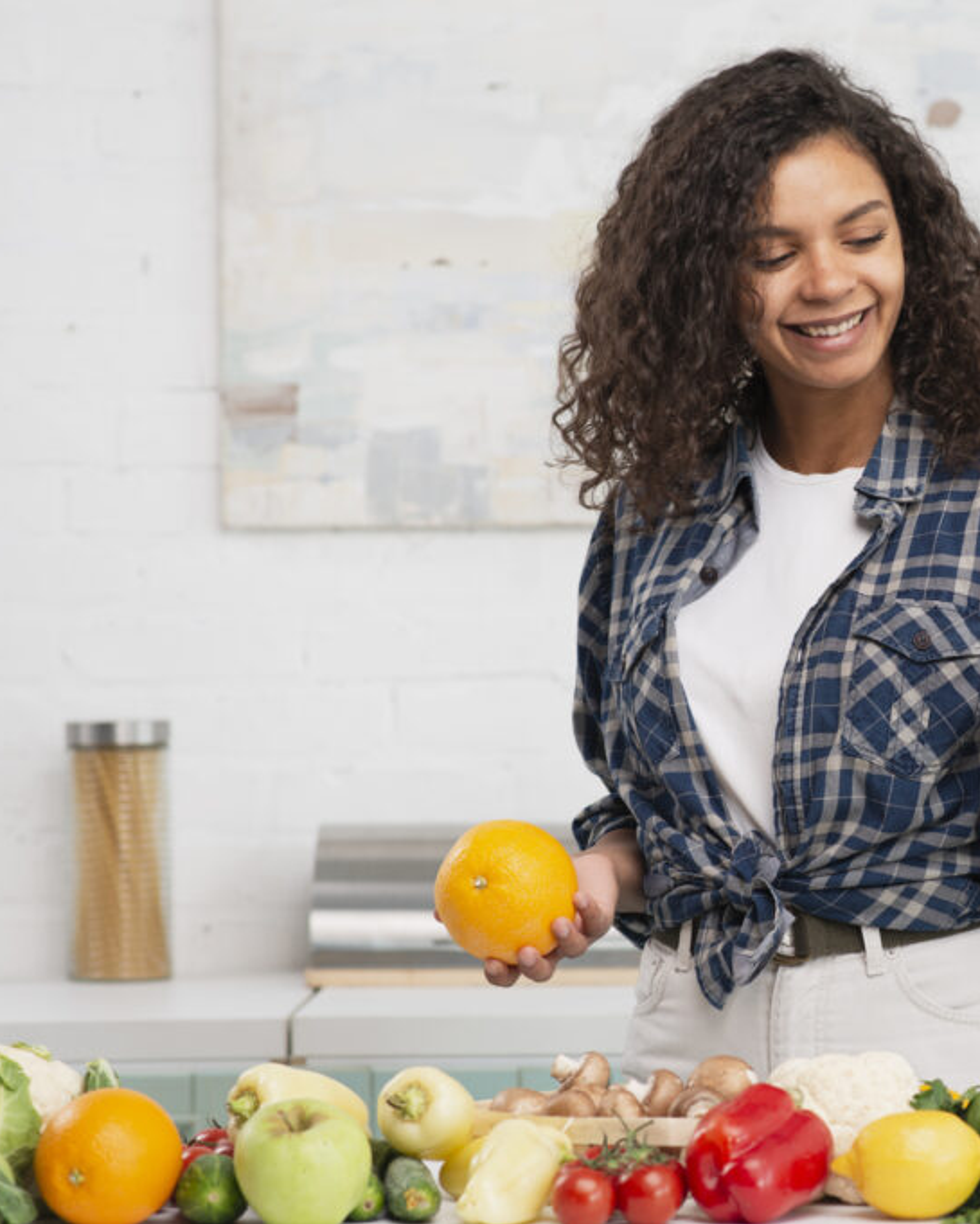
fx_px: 4350
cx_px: 867
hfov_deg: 12.8
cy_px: 612
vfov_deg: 16.0
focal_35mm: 120
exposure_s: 1/100
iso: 250
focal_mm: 85
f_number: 4.5
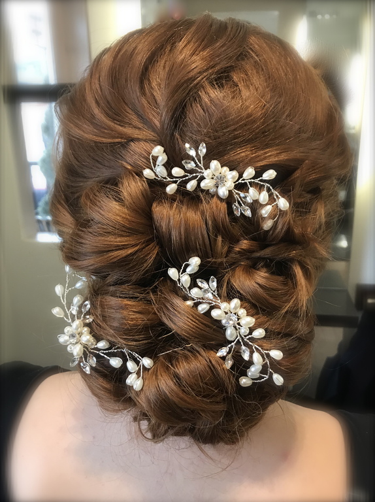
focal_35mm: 28
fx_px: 405
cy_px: 251
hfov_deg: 49.6
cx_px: 188
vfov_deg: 63.5
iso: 25
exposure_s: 1/30
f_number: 1.8
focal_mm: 3.99
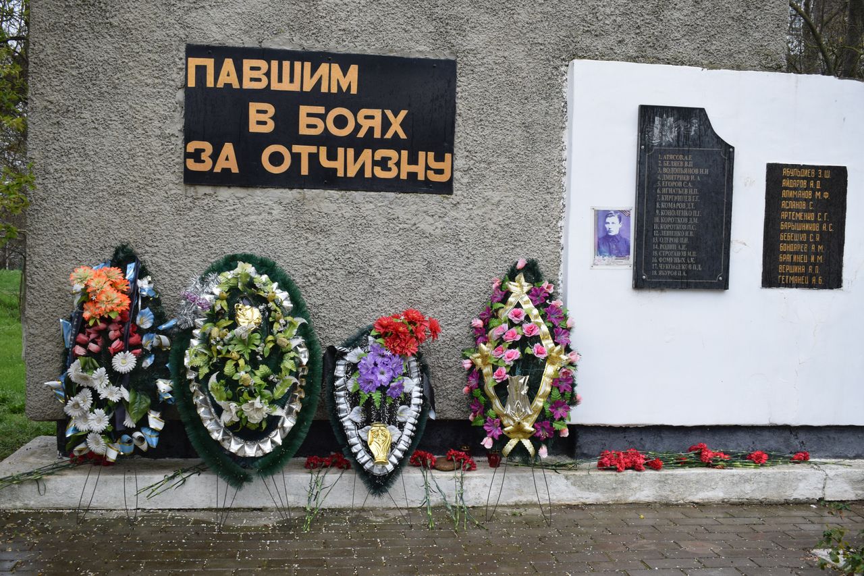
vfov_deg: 35.5
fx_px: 900
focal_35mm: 38
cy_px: 288
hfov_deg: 51.3
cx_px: 432
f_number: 6.3
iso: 400
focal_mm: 25
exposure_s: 1/160
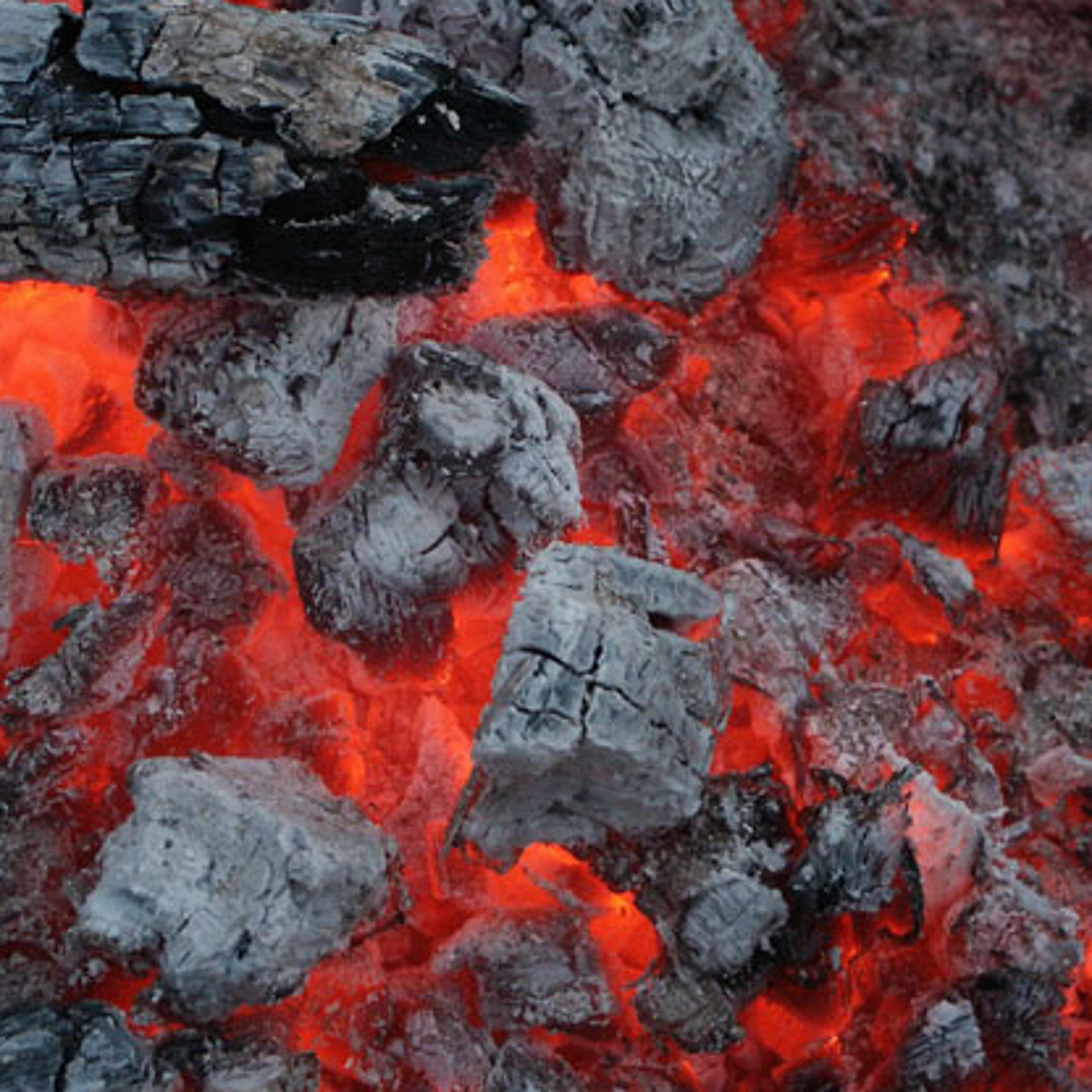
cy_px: 525
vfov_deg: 8.9
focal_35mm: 197
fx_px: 7031
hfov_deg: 8.9
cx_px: 386
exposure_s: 1/45
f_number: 3.5
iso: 200
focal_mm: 26.45
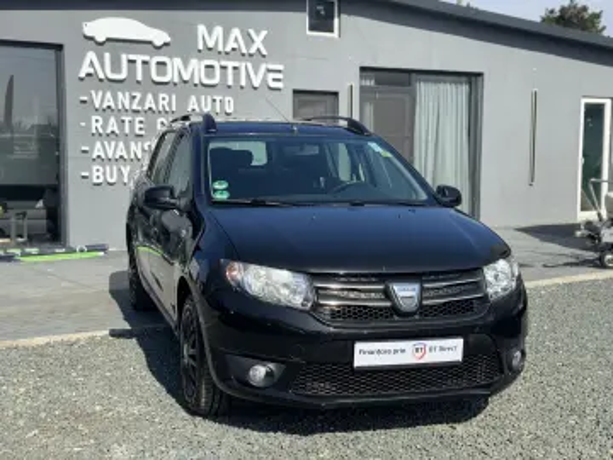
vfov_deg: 30.3
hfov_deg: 39.7
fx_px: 850
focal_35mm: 48
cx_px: 306
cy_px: 230
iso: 64
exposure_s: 1/4608
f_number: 1.78
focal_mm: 6.76
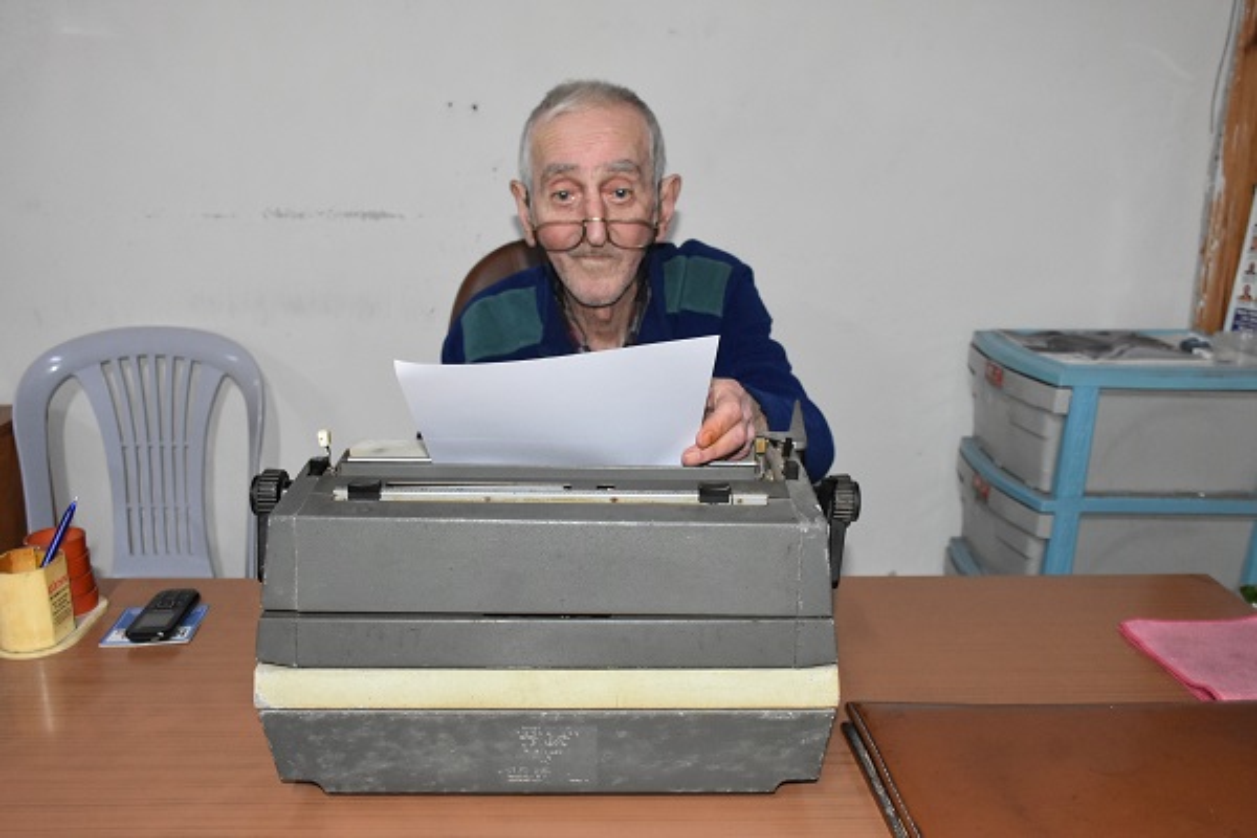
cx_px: 628
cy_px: 419
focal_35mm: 33
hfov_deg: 57.2
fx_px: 1152
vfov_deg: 40.0
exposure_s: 1/60
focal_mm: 22
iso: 2500
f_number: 6.3
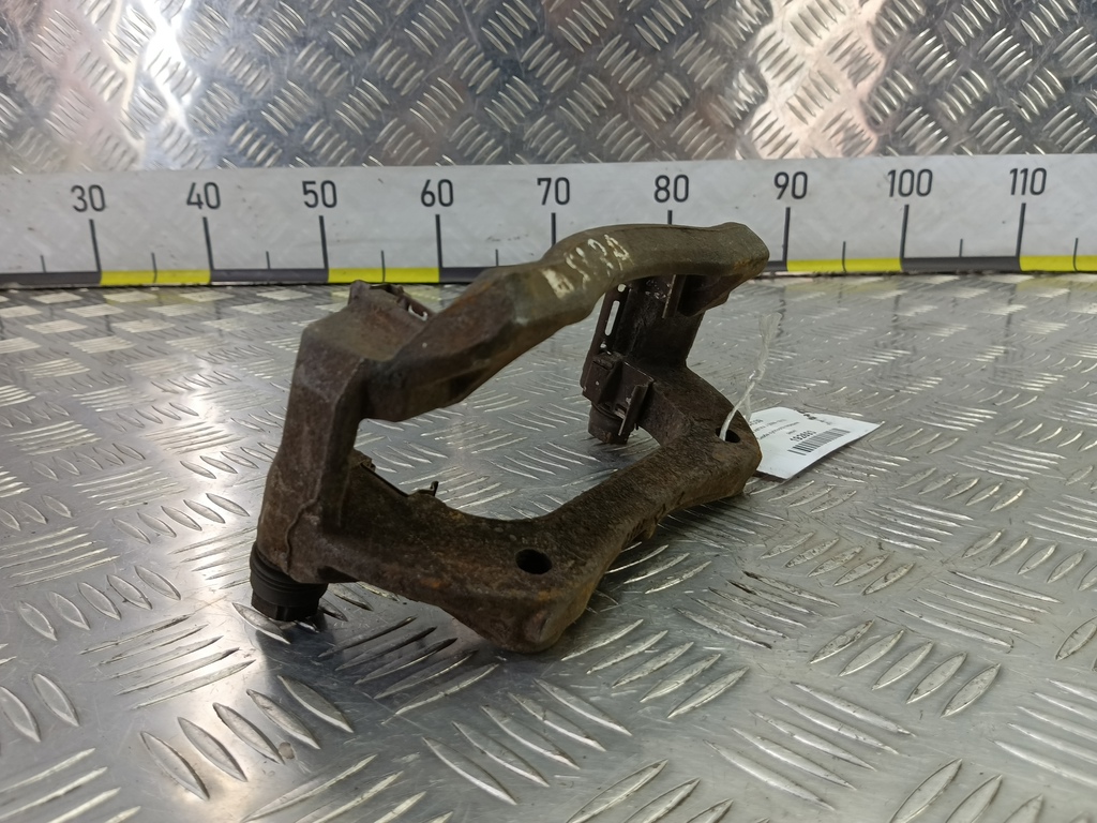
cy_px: 412
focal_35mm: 27
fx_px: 856
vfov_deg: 51.4
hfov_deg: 65.3
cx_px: 548
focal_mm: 4.11
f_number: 1.6
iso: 119
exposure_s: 1/50
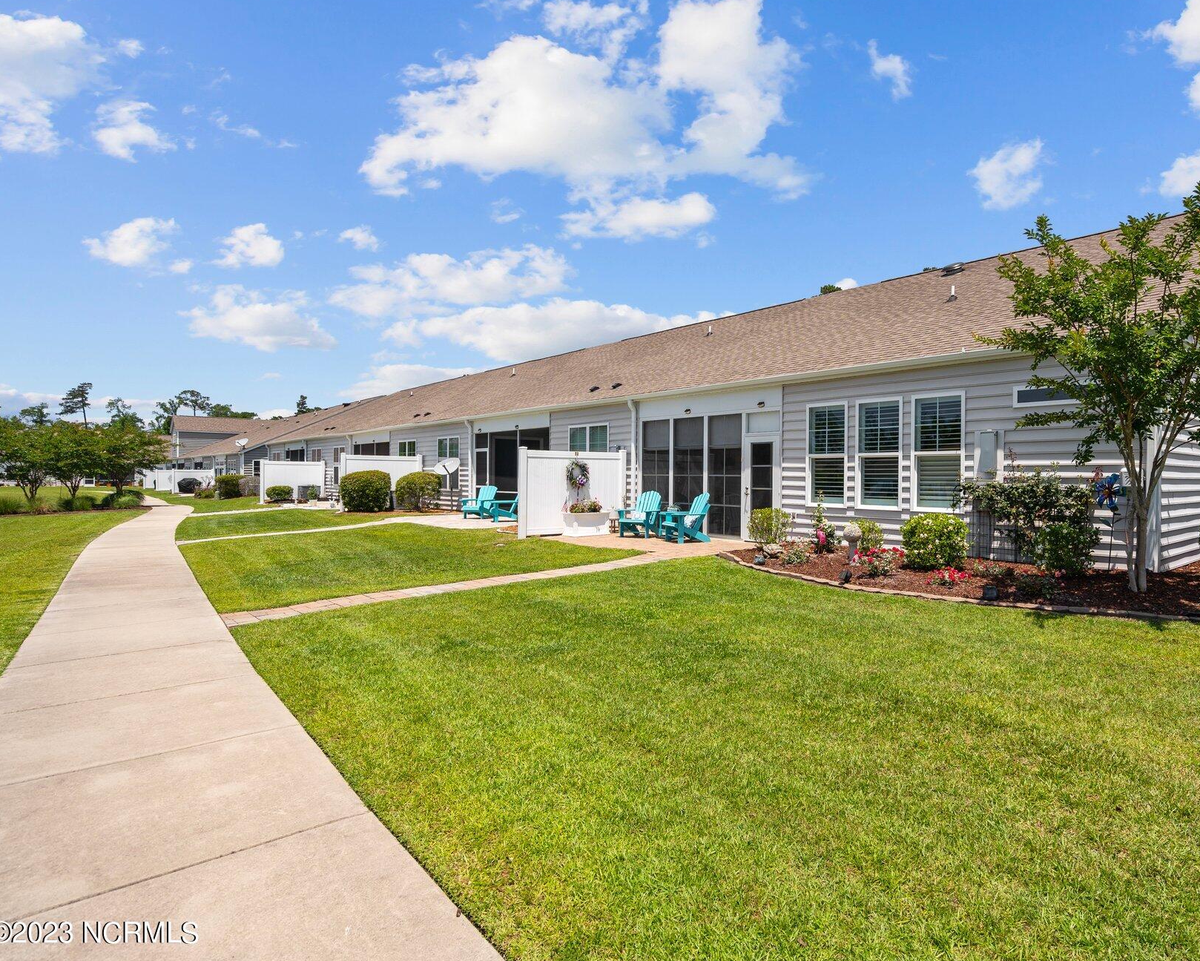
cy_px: 472
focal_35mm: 19
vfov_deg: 70.9
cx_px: 746
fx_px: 675
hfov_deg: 81.8
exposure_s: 1/2500
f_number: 4
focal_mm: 16
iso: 200
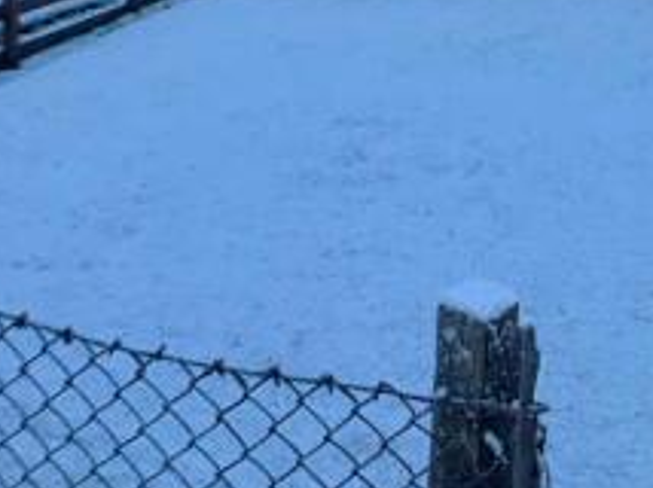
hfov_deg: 24.4
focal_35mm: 79
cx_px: 499
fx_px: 1489
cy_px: -130
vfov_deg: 17.6
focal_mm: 3
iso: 16
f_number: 1.8
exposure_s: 1/962
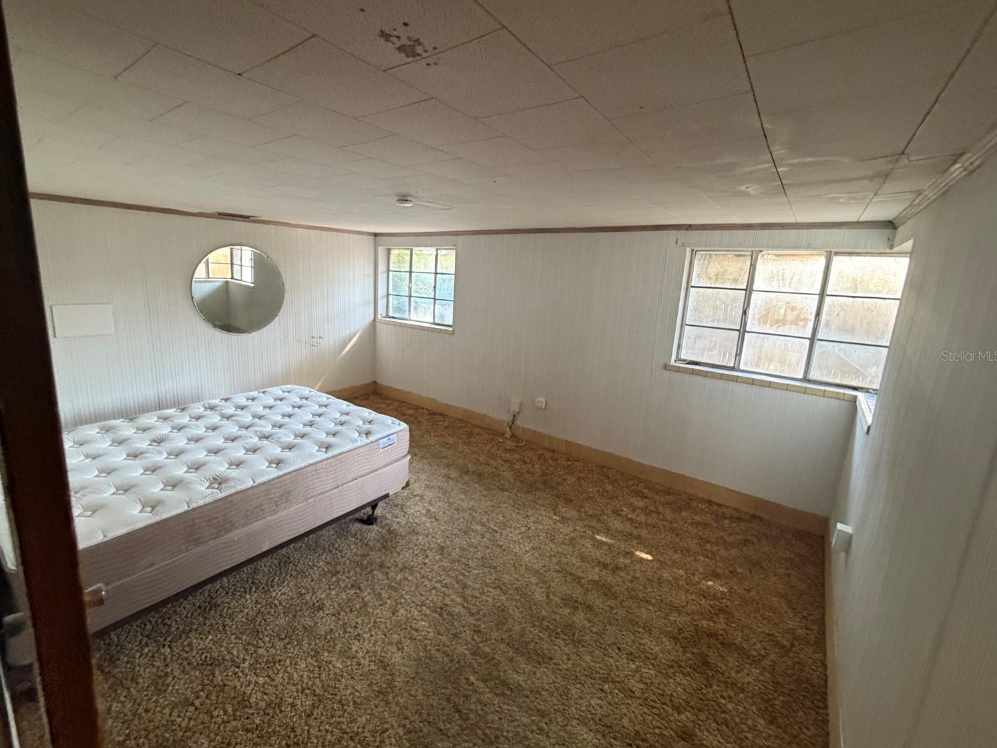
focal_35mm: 15
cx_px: 470
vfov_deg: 81.7
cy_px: 355
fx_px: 432
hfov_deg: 98.1
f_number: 2.2
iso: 500
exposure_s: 1/60
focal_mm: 2.22
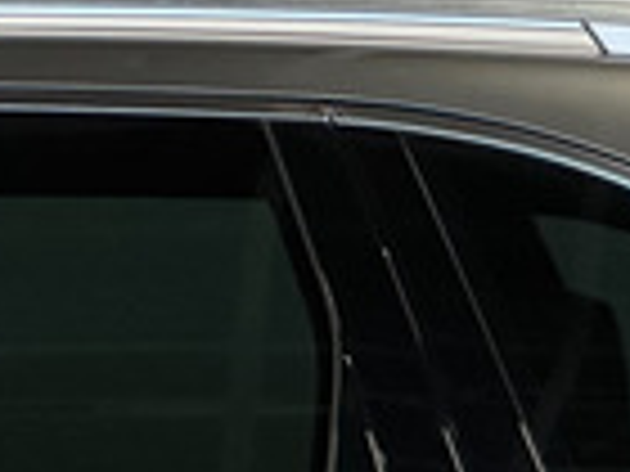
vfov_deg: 4.1
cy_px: 926
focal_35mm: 358
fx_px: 6515
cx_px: 639
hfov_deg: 5.5
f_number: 2.8
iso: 160
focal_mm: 9
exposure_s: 1/50
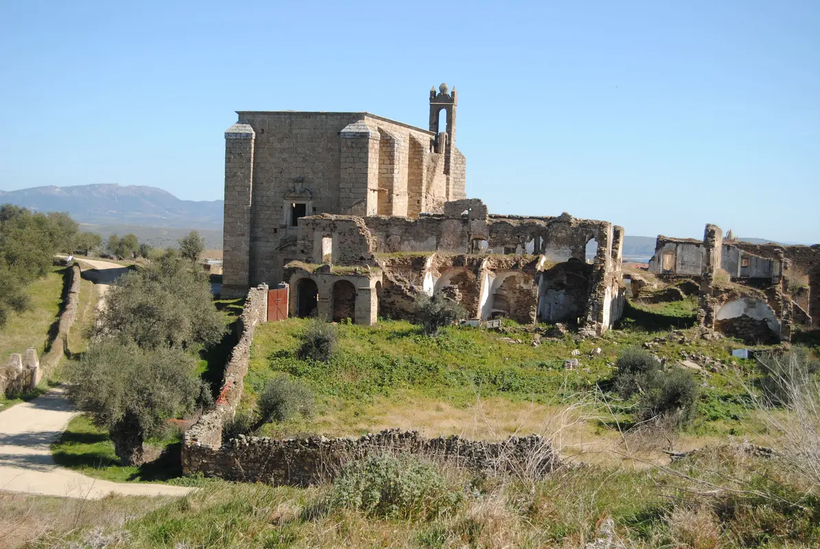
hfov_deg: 35.0
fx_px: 1300
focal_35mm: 57
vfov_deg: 23.8
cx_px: 410
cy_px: 274
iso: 100
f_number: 5.6
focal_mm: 38
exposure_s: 1/160
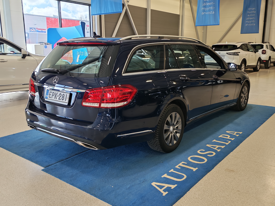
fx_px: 270
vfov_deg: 41.8
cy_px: 103
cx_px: 138
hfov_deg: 54.0
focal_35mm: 34
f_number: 1.9
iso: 100
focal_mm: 6.12
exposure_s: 1/100
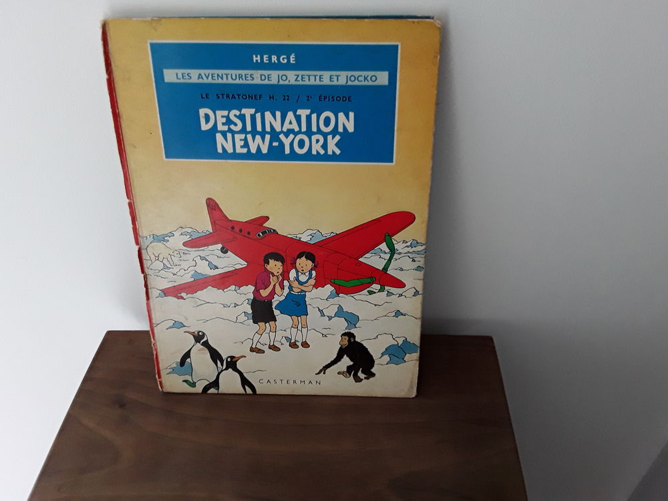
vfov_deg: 51.4
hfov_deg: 65.3
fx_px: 521
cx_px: 334
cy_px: 250
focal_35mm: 27
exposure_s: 1/25
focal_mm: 2.91
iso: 160
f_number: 1.9
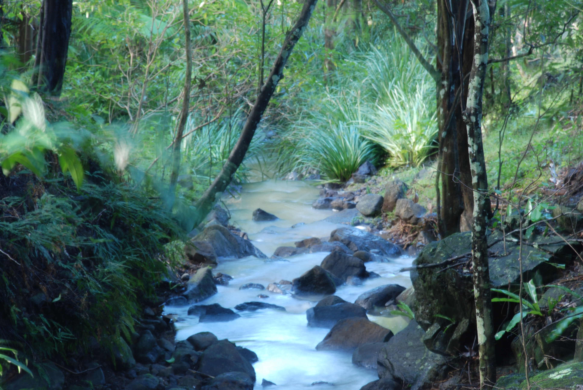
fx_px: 2554
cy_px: 195
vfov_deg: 8.7
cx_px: 292
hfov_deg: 13.0
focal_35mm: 158
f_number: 13
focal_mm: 105
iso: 100
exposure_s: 3
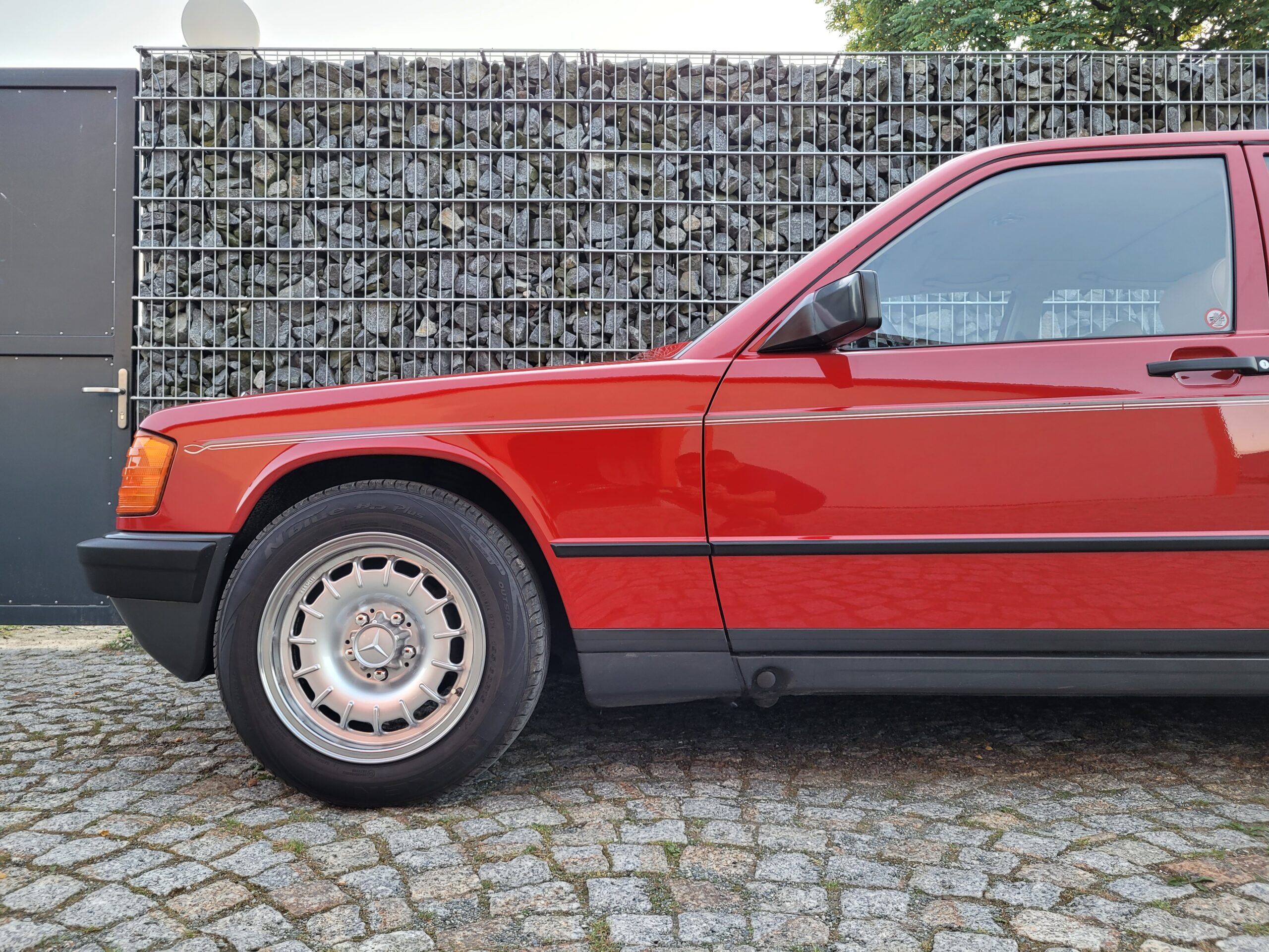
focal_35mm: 26
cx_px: 634
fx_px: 953
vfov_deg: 53.1
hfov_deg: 67.3
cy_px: 476
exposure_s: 1/100
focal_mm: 5.4
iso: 100
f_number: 1.8
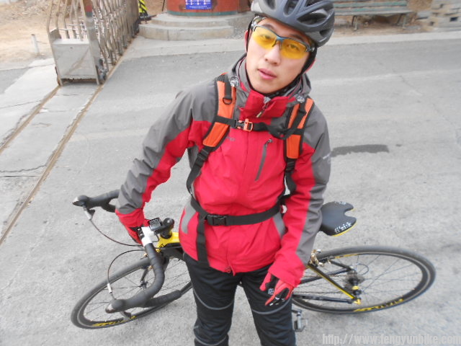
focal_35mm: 26
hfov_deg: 67.3
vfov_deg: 53.1
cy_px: 173
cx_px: 230
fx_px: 346
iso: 80
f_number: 3.2
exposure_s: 1/50
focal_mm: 4.6
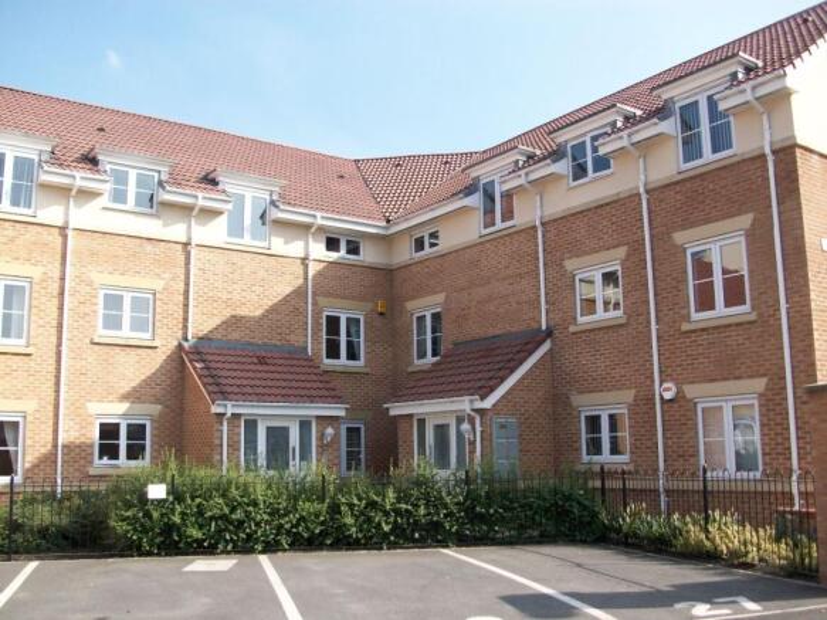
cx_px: 414
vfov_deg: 41.8
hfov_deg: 54.0
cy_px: 310
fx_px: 812
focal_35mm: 34
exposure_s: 1/550
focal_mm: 5.7
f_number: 2.8
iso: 64
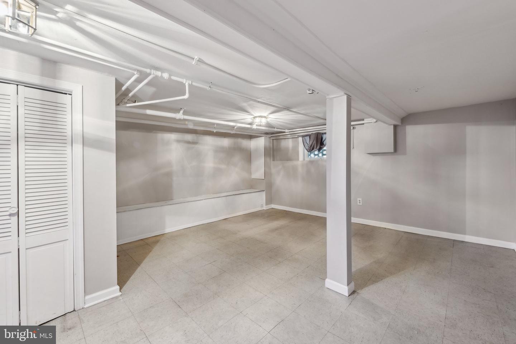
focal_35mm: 14
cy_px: 172
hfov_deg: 104.3
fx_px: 201
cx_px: 258
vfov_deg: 81.2
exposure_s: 1/1.25
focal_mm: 14
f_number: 9
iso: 250
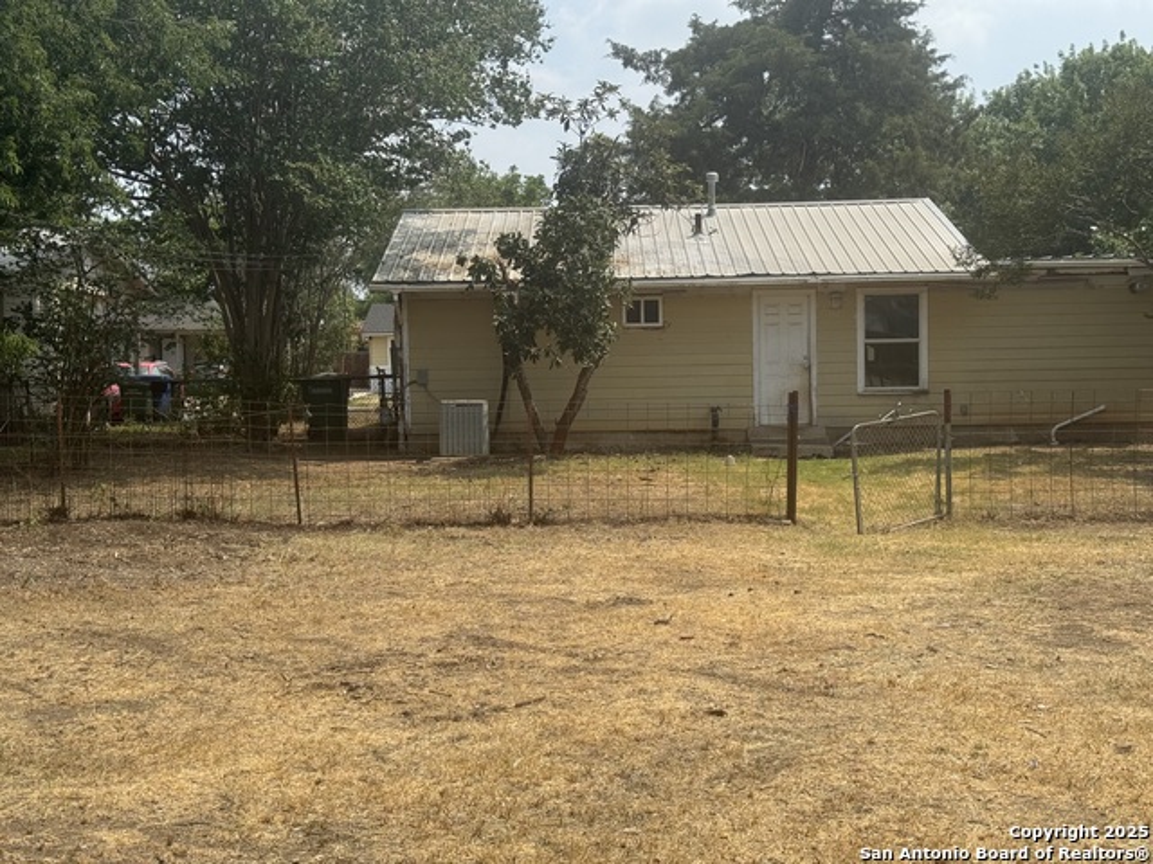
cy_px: 432
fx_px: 1599
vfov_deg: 30.3
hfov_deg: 39.7
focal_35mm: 48
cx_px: 576
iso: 64
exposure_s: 1/4608
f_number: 1.78
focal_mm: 6.76
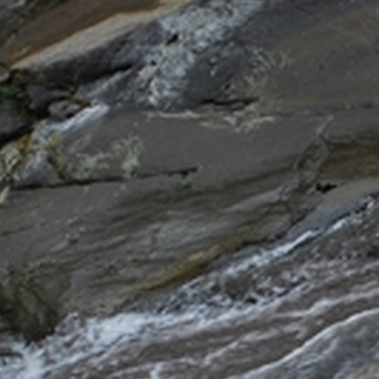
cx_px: 576
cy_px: 376
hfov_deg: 6.6
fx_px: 3265
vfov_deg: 6.6
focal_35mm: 264
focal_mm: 55
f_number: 5.6
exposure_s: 1/125
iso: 200
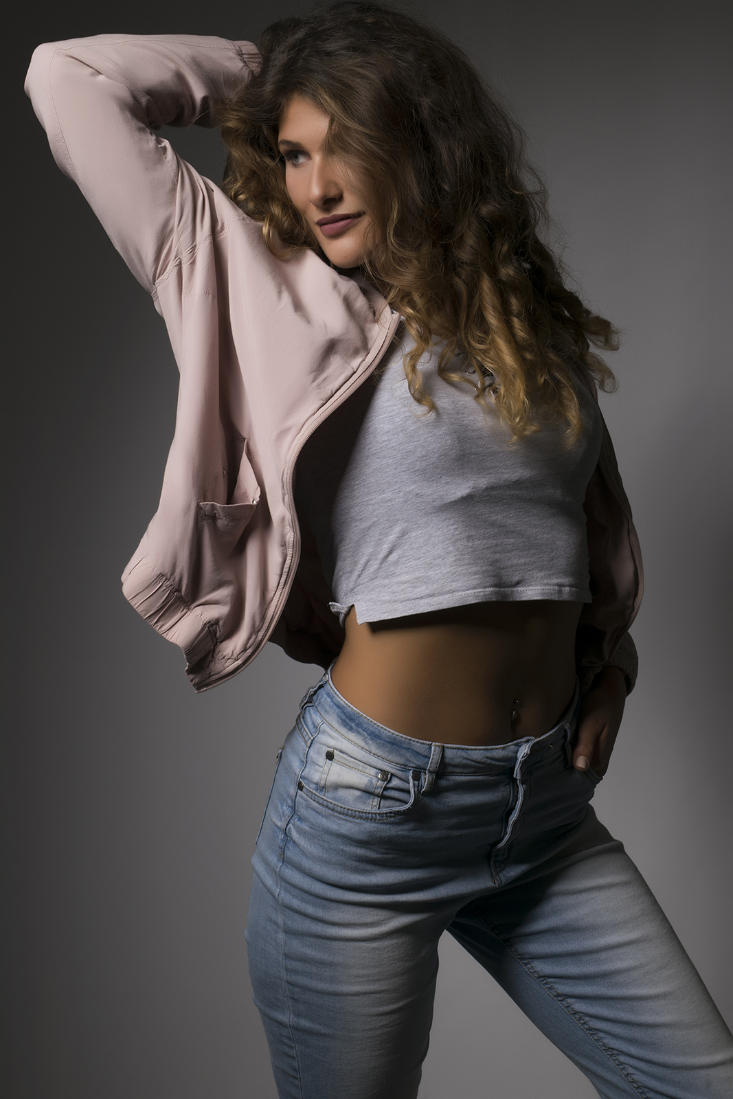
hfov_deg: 21.6
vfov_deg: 31.9
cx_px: 366
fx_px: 1924
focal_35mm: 63
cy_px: 550
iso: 100
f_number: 16
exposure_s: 1/100
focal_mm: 42
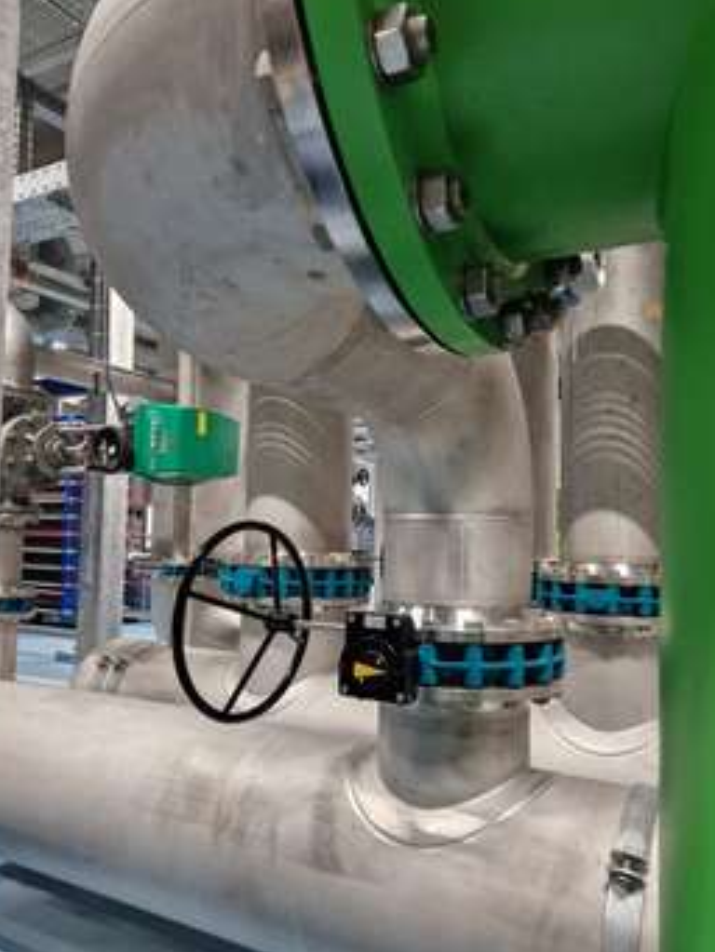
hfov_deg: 51.3
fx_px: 743
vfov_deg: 65.3
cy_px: 489
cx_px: 391
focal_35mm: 27
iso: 320
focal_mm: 5.4
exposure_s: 1/100
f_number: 1.8
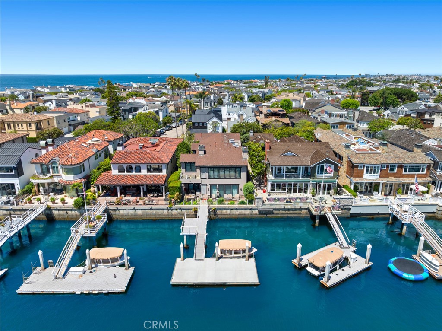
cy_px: 166
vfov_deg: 56.7
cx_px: 221
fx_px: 306
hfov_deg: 71.6
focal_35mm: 24
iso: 100
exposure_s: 1/1250
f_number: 2.8
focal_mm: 12.29
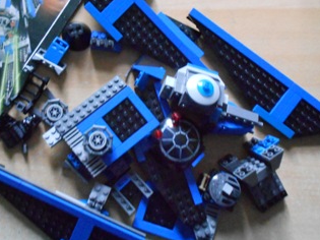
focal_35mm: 37
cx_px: 123
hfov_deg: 49.7
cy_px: 106
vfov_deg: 38.6
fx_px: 342
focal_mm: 4.6
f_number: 3.2
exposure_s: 1/1.6
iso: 800
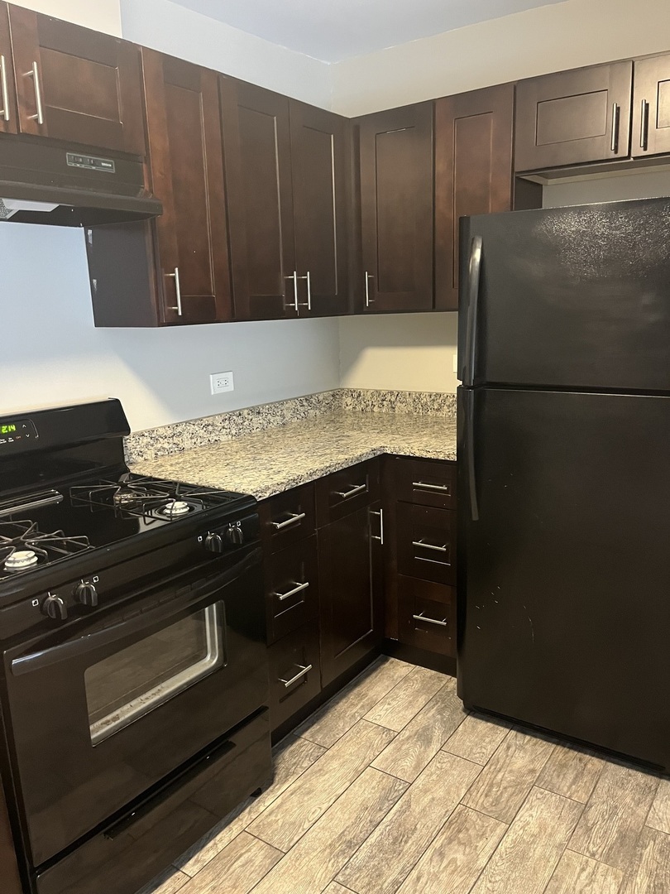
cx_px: 335
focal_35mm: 26
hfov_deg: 53.1
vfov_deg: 67.3
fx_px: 671
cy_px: 447
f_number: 1.6
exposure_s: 1/30
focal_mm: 5.1
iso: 500
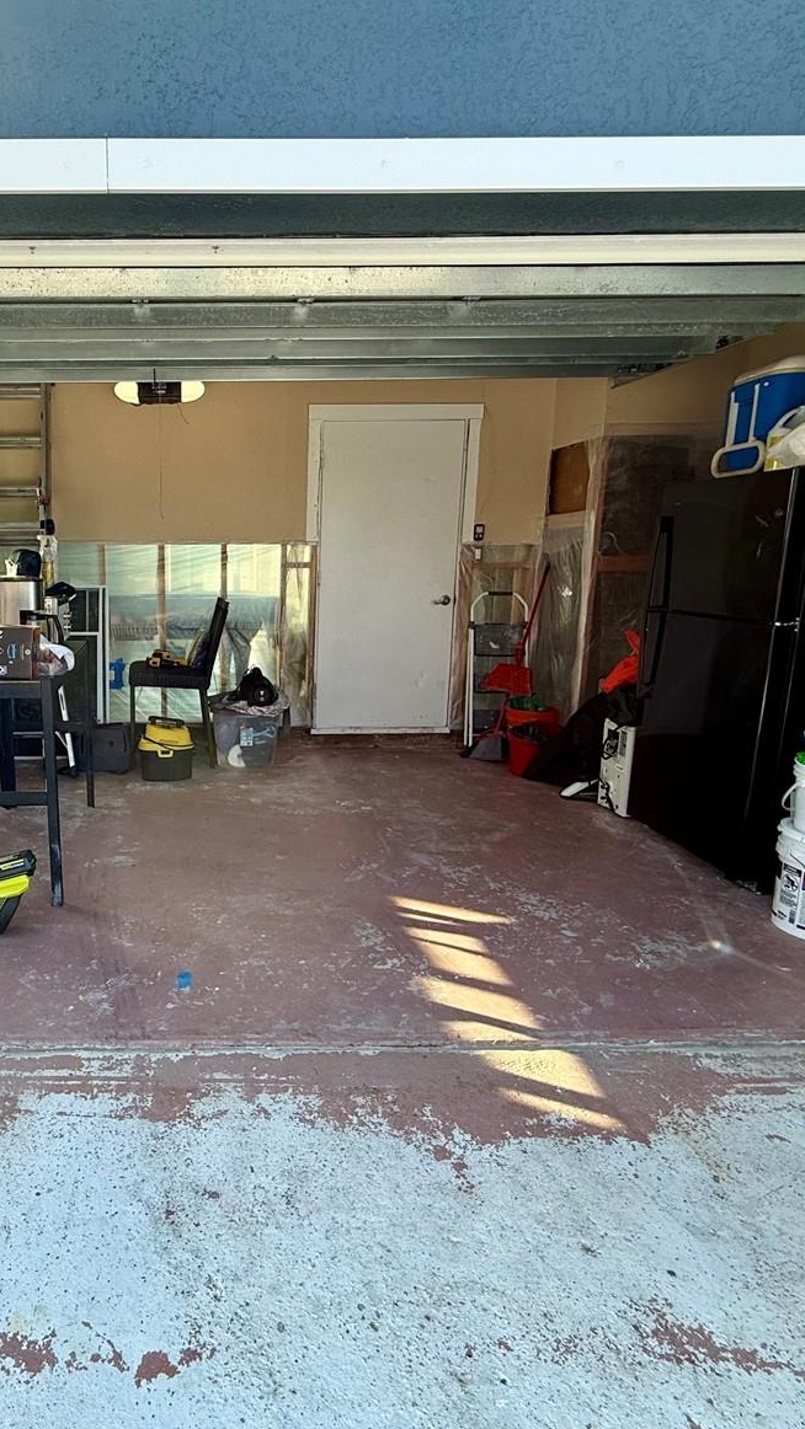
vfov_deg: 83.8
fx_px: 797
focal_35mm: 21
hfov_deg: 51.0
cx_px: 185
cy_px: 710
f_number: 2.2
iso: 50
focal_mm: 2.22
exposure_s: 1/181
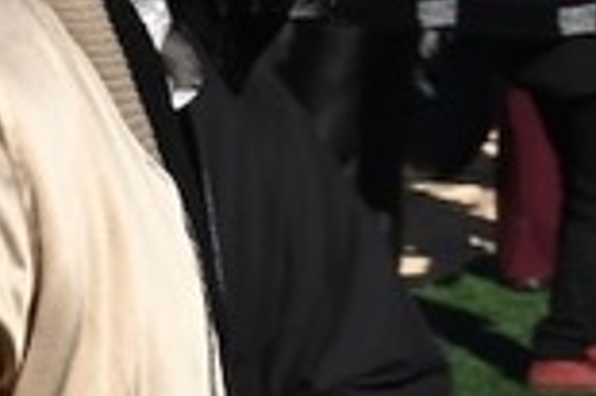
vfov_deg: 3.0
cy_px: 169
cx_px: 608
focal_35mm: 463
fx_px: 7657
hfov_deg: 4.5
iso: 250
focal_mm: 70
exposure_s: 1/125
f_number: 22
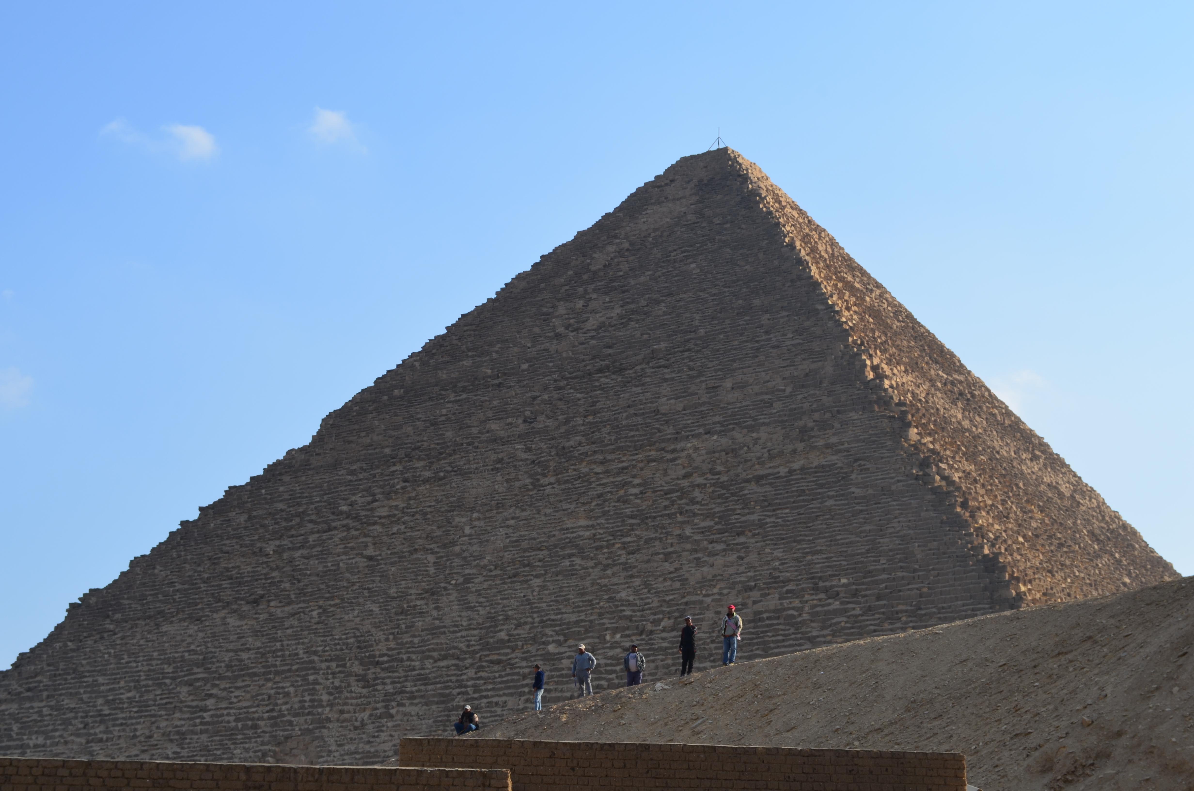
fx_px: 2184
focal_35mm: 66
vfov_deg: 20.5
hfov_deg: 30.6
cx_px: 597
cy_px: 396
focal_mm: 44
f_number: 11
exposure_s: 1/160
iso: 100
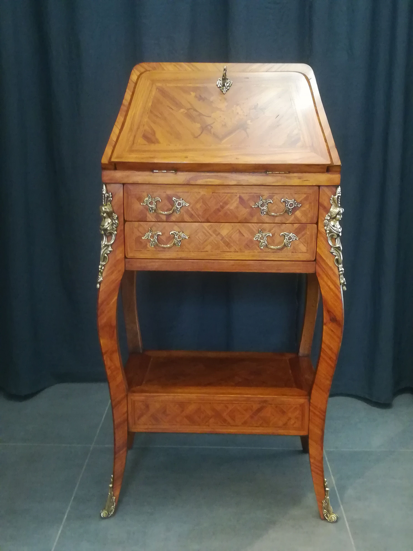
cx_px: 206
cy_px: 276
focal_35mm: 40
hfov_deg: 36.0
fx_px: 636
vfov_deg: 46.8
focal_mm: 3.83
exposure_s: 1/14.3
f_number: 2.2
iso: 800
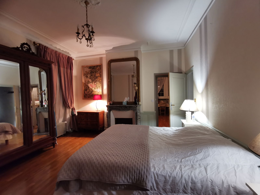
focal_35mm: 16
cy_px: 98
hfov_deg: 94.5
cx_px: 130
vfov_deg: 78.1
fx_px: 120
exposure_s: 1/20
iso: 640
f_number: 2.2
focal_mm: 2.35
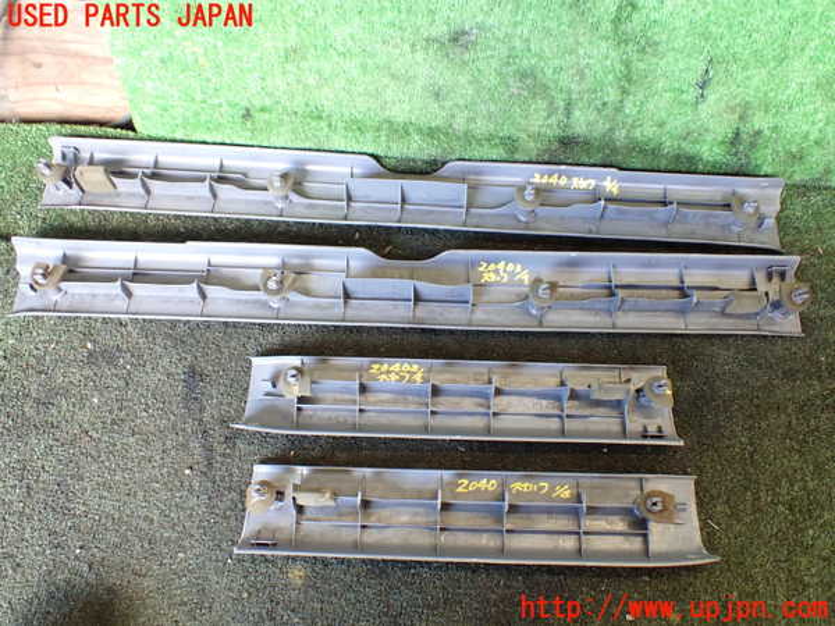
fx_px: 724
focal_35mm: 30
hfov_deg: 60.0
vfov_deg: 46.8
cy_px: 313
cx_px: 418
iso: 800
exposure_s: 1/80
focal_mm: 5.4
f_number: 2.3
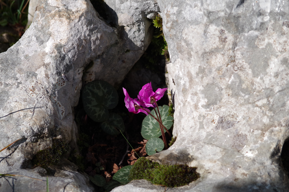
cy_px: 96
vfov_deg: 9.6
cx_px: 144
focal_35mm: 142
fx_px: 1144
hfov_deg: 14.4
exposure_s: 1/1600
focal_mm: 95
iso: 400
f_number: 7.1
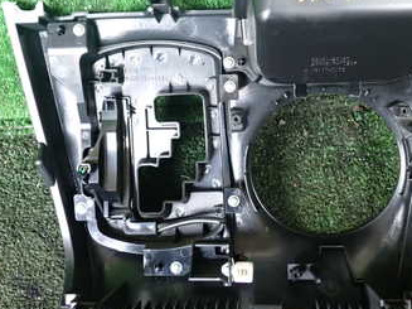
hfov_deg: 34.9
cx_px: 241
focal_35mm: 55
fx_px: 654
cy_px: 97
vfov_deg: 26.4
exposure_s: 1/30
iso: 250
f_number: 2.3
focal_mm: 5.4
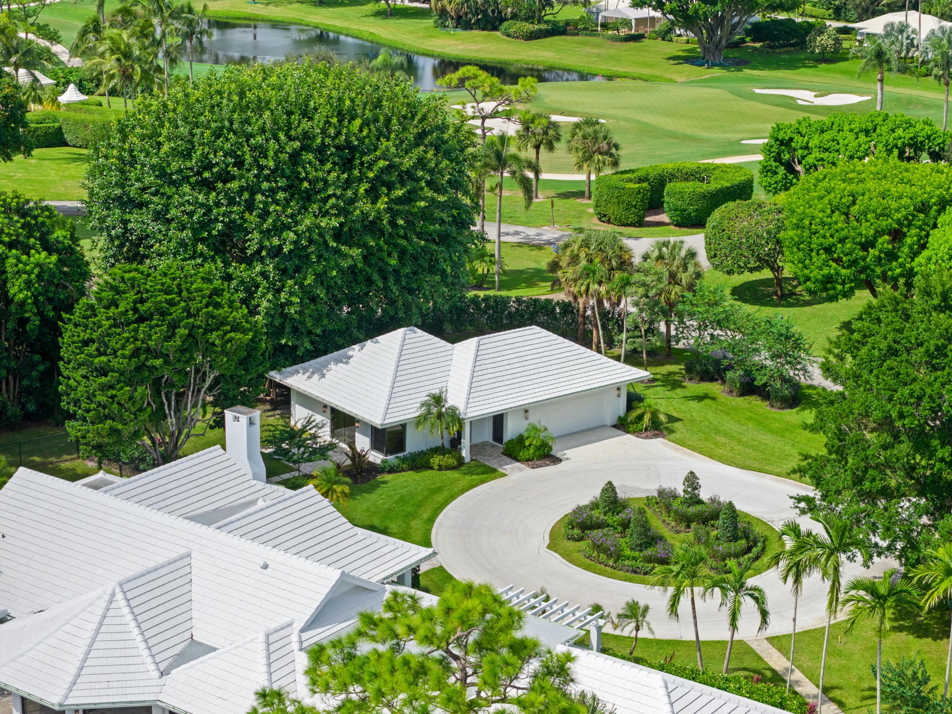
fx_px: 1925
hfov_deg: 27.8
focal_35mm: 70
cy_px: 357
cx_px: 476
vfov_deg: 21.0
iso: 100
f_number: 2.8
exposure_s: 1/500
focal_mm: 19.35
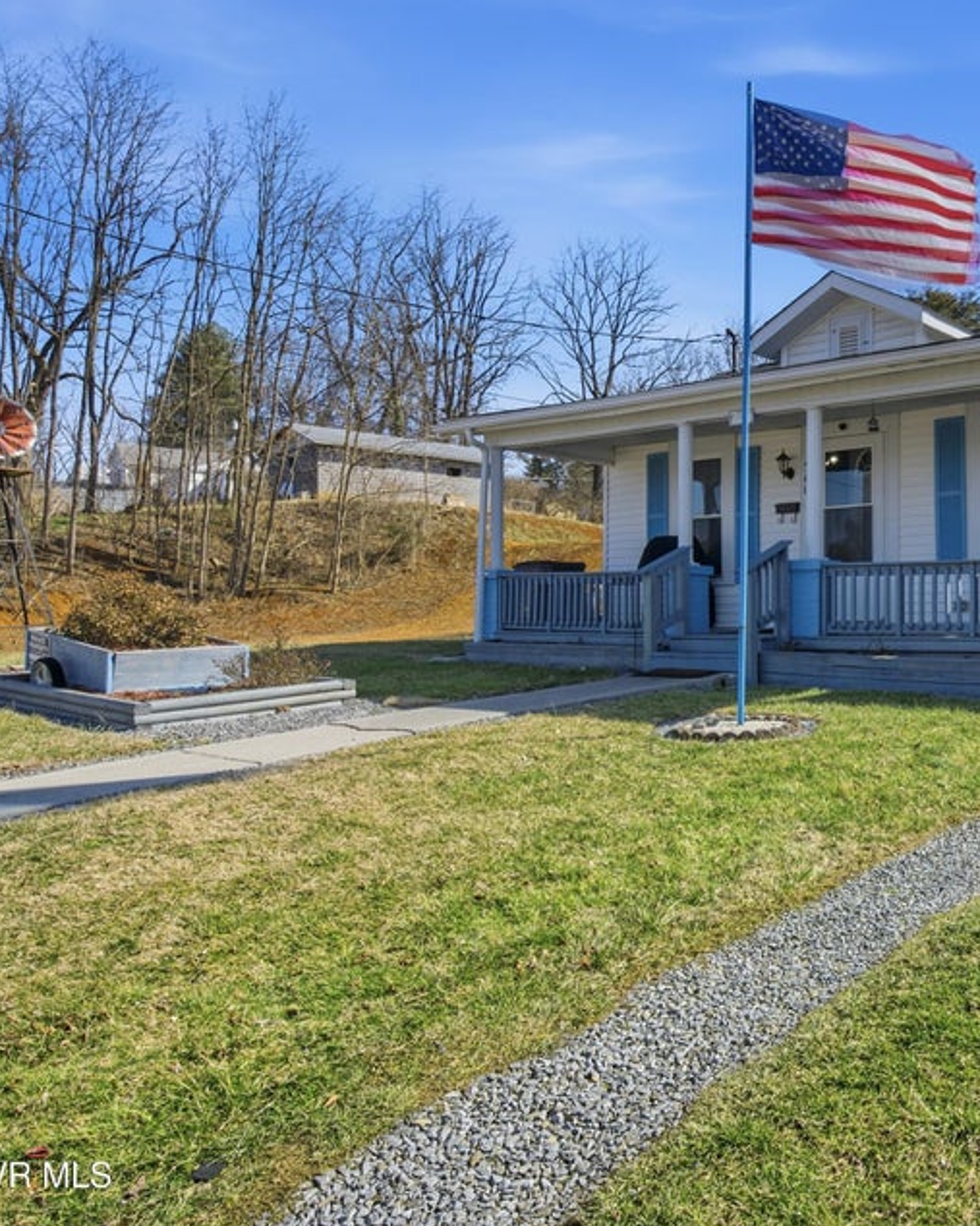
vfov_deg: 62.7
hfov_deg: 46.7
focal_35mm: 28
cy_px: 613
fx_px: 1005
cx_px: 887
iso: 400
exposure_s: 1/800
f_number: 16
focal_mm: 19.5
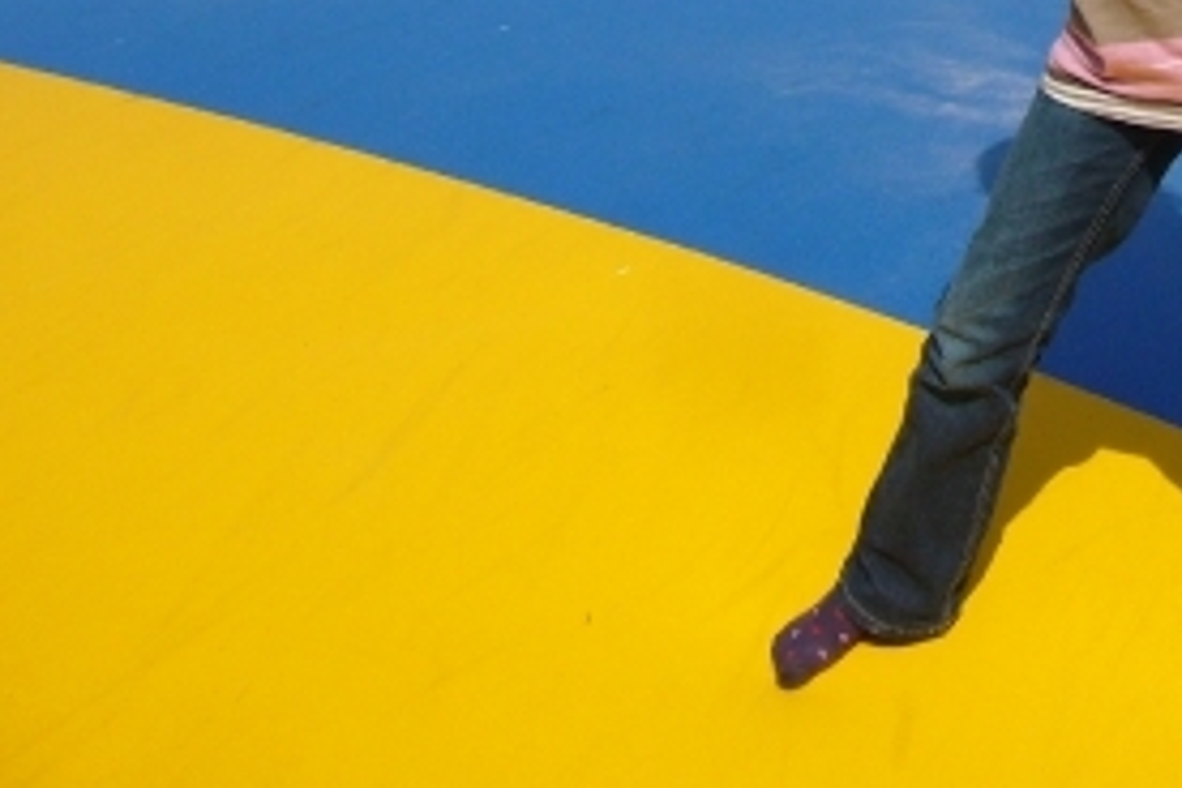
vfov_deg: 16.6
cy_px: -150
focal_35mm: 79
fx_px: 2594
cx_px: 1216
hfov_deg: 24.4
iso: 100
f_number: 5.6
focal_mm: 5.8
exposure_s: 1/800
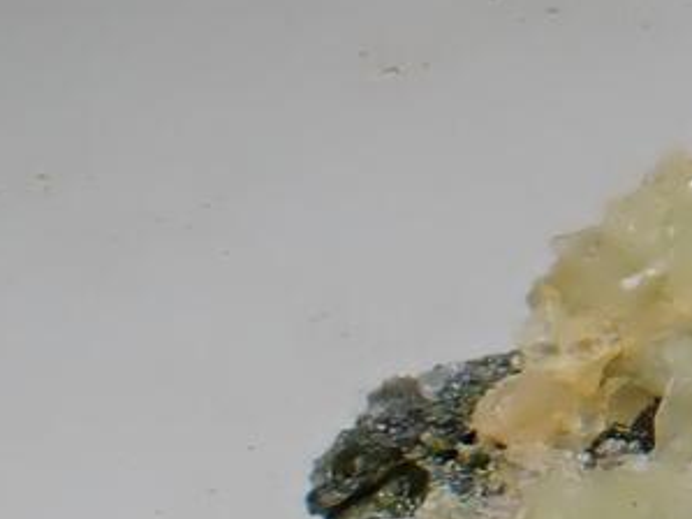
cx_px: 1361
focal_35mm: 209
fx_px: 4176
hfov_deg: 8.9
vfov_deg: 7.1
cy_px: 0
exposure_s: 1/200
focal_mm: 9.01
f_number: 4.5
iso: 100
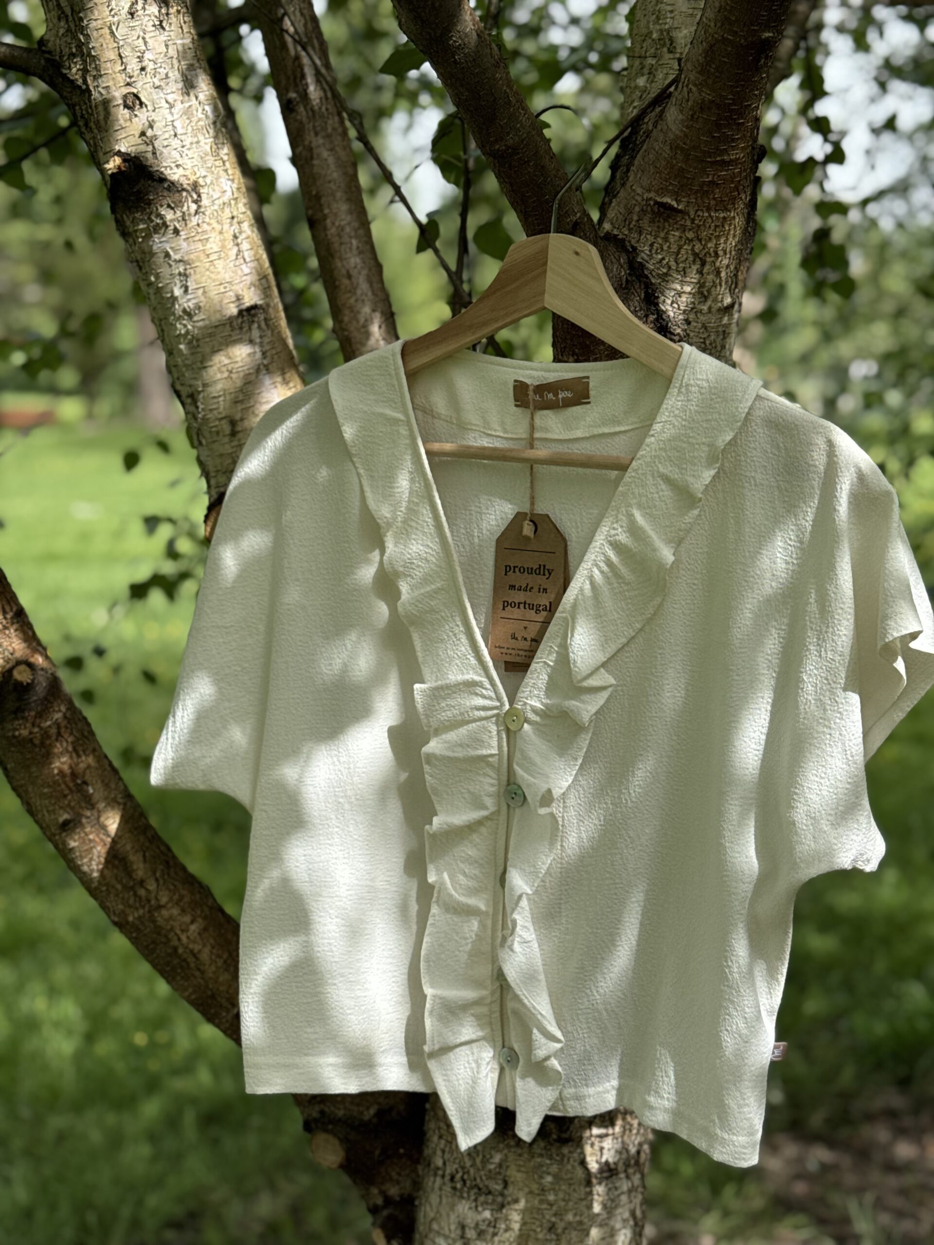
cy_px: 622
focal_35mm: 48
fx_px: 1727
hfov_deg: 30.3
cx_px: 467
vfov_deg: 39.7
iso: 64
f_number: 1.78
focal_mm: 6.76
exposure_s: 1/2959
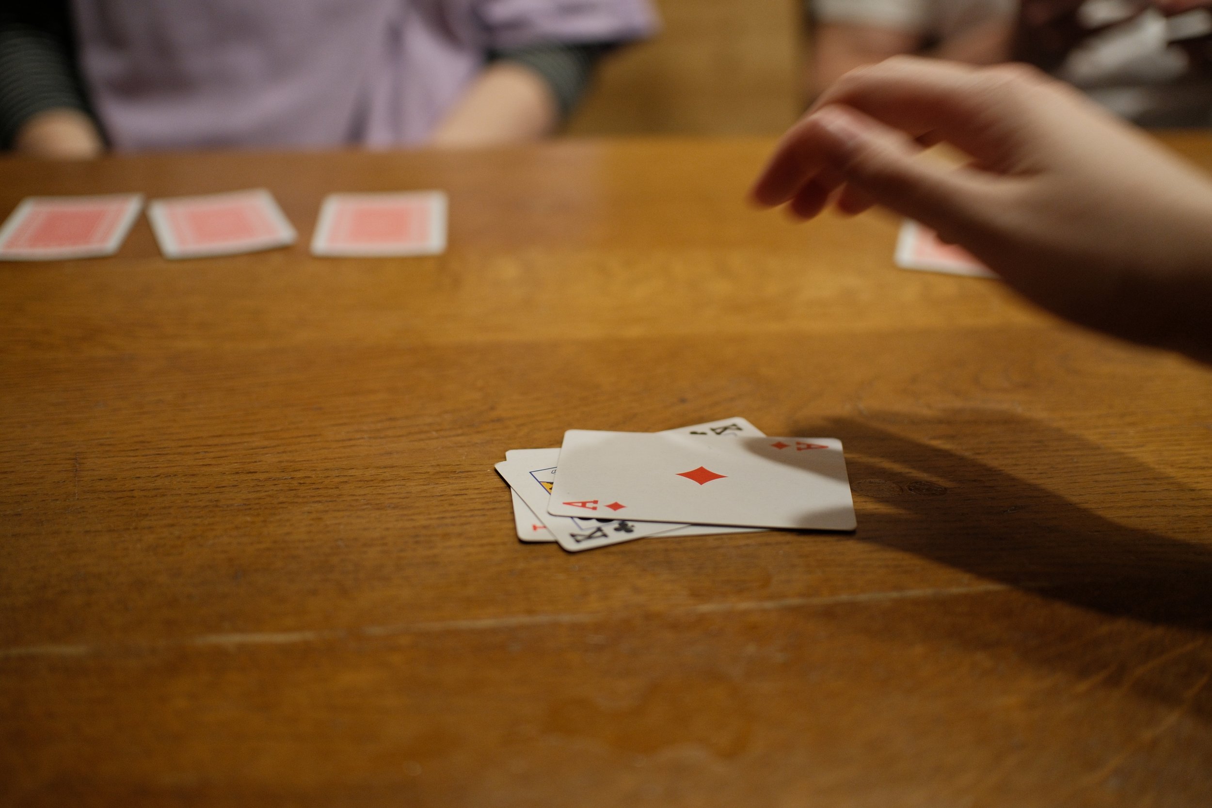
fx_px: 1279
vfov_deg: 35.1
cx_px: 606
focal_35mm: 38
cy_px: 404
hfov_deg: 50.7
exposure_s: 1/100
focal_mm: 25
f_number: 1.7
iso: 800
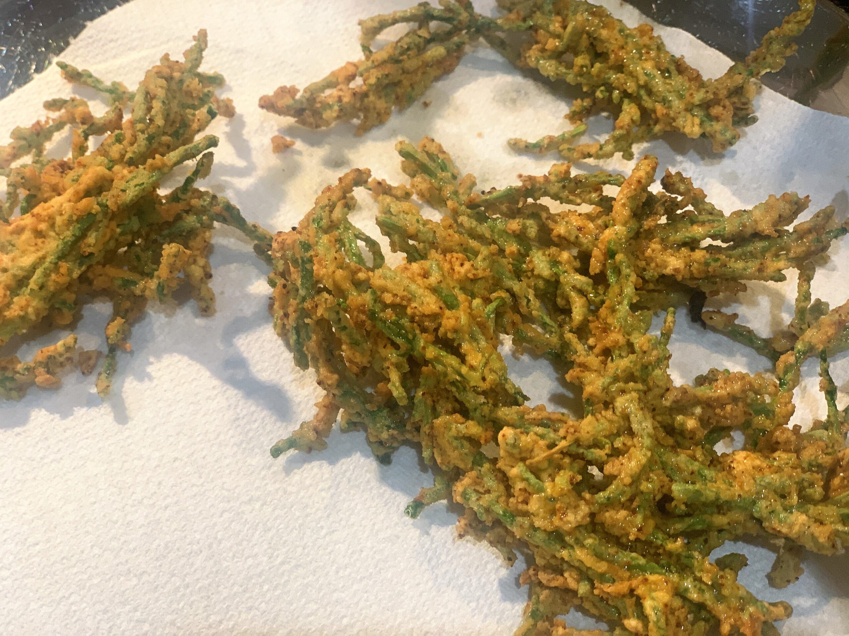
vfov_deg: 28.0
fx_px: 1275
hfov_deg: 36.8
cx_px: 424
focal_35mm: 52
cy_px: 318
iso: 125
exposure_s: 1/50
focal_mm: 6
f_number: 2.4
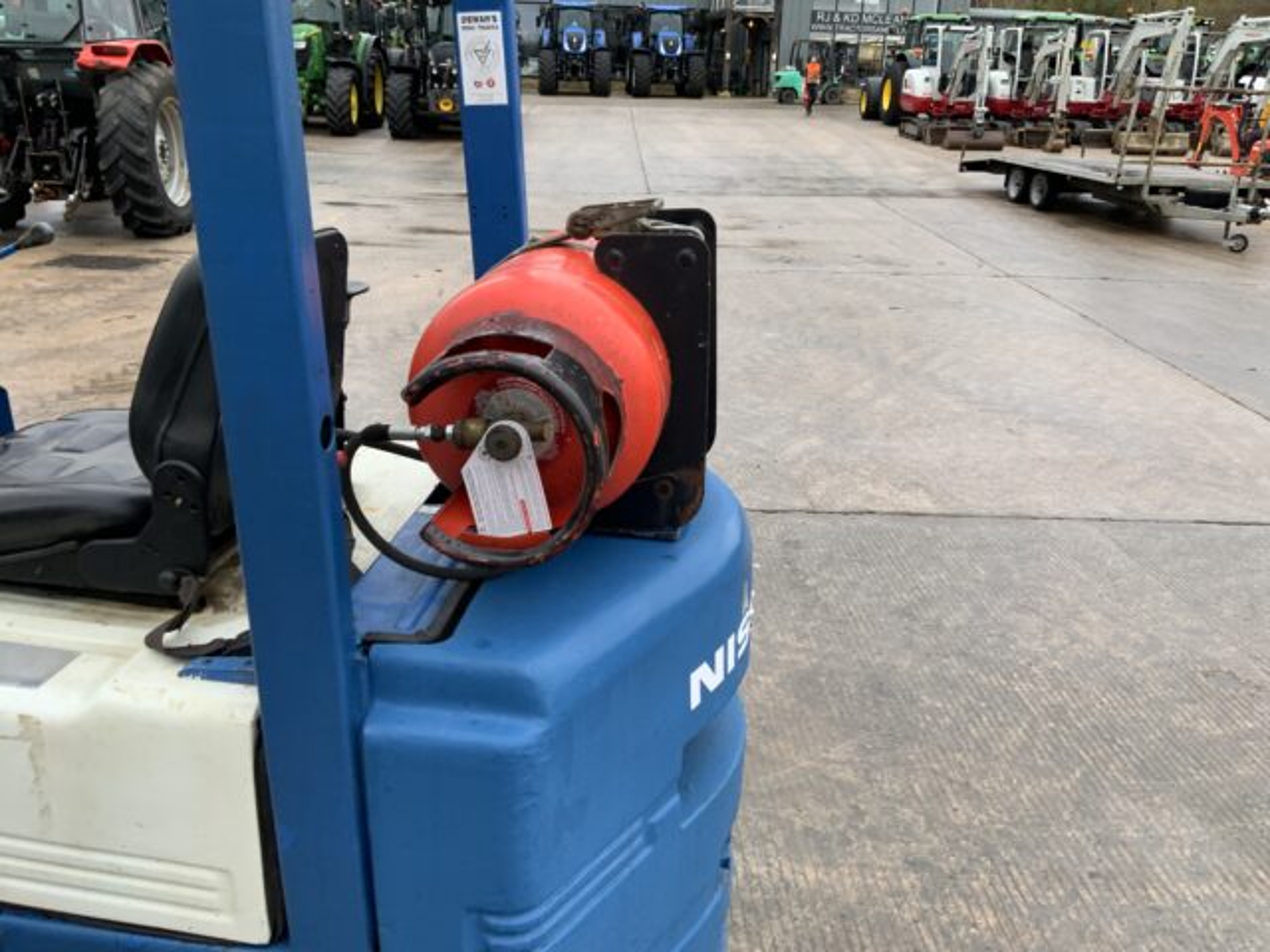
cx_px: 635
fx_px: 1064
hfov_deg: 61.7
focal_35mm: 29
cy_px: 476
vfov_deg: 48.2
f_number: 1.8
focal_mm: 3
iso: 25
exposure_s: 1/122
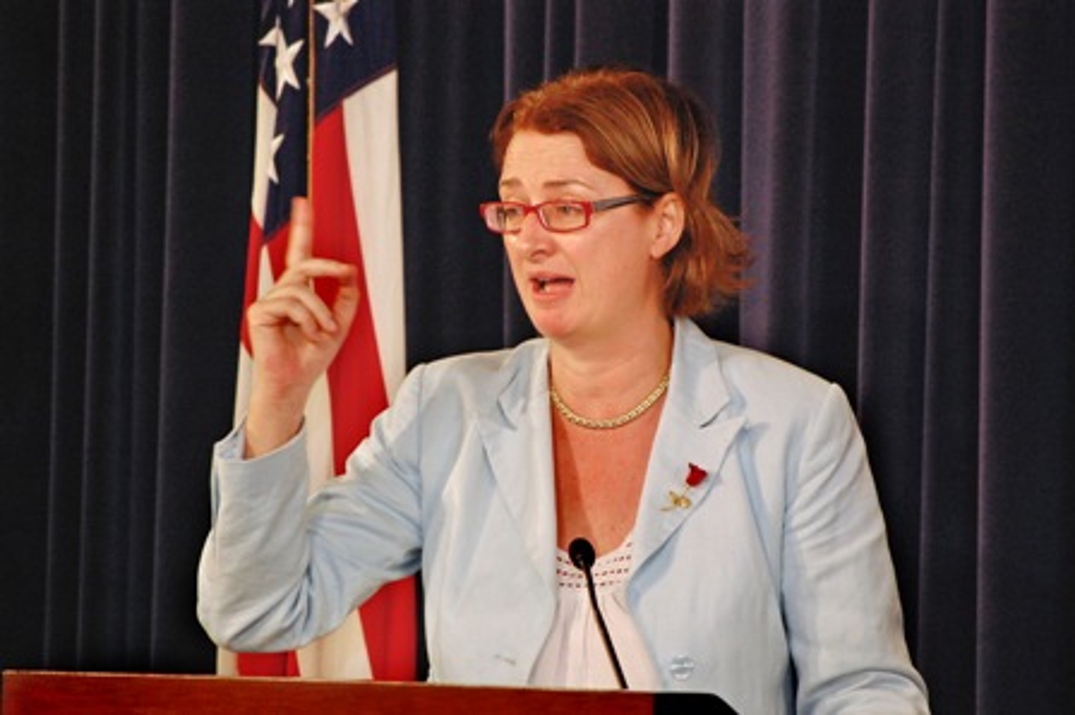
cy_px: 358
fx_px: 8951
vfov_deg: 4.6
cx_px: 538
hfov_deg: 6.9
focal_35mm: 300
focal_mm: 200
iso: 1600
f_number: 7.1
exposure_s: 1/160
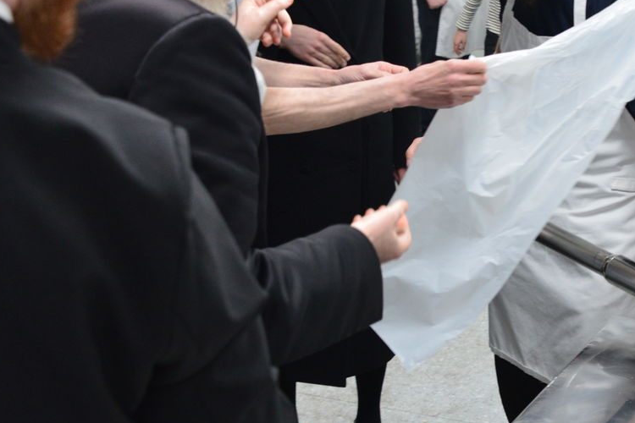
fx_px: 1482
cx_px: 513
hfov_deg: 23.8
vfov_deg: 16.3
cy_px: 173
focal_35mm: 84
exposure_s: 1/125
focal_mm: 45
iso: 2000
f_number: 5.6
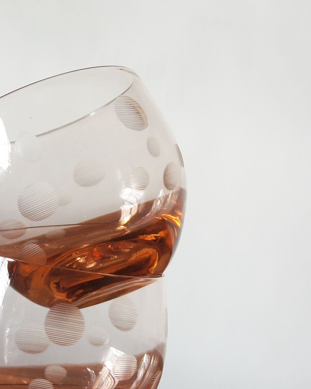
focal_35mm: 124
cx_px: 102
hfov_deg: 12.4
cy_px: 304
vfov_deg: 15.4
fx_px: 1427
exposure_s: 1/160
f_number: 5.6
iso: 400
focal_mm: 50
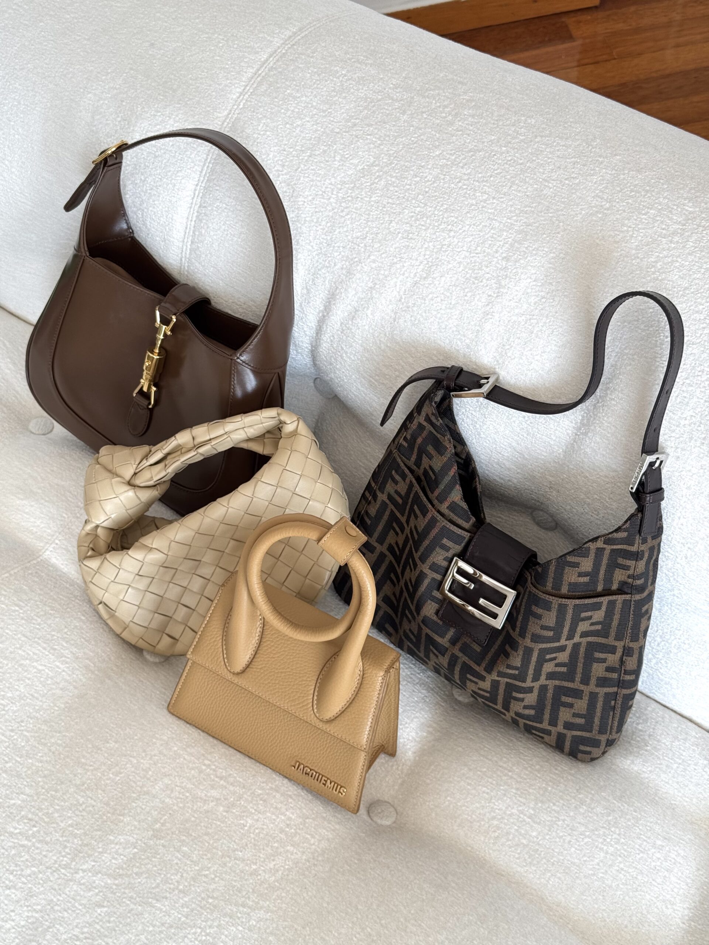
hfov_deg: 30.3
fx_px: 1311
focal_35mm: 48
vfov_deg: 39.7
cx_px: 354
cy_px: 472
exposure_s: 1/153
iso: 80
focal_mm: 6.76
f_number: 1.78
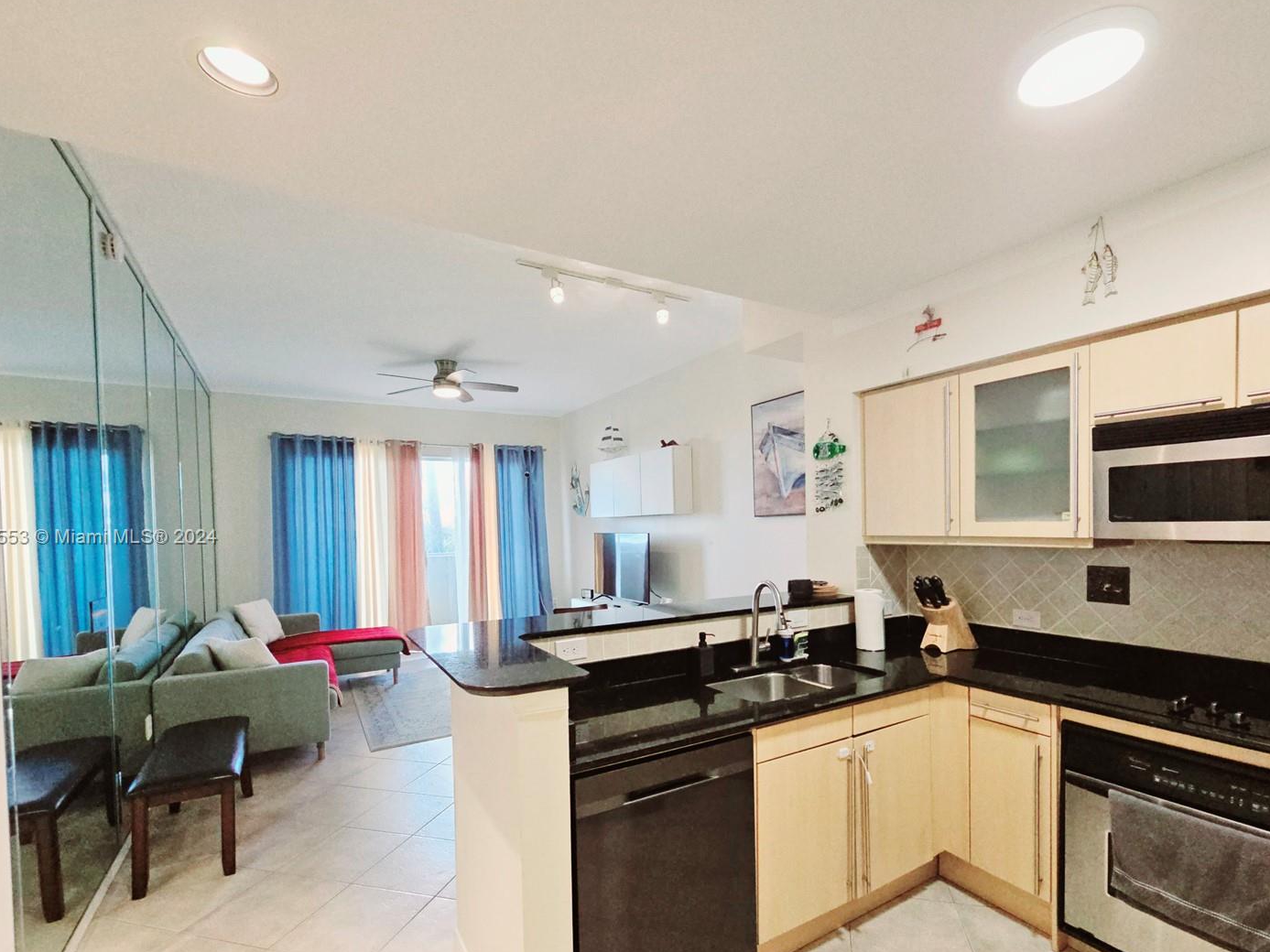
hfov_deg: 98.1
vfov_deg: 81.3
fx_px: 550
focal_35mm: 15
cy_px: 538
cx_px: 657
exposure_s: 1/60.2
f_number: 2.2
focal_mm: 2.2
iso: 400
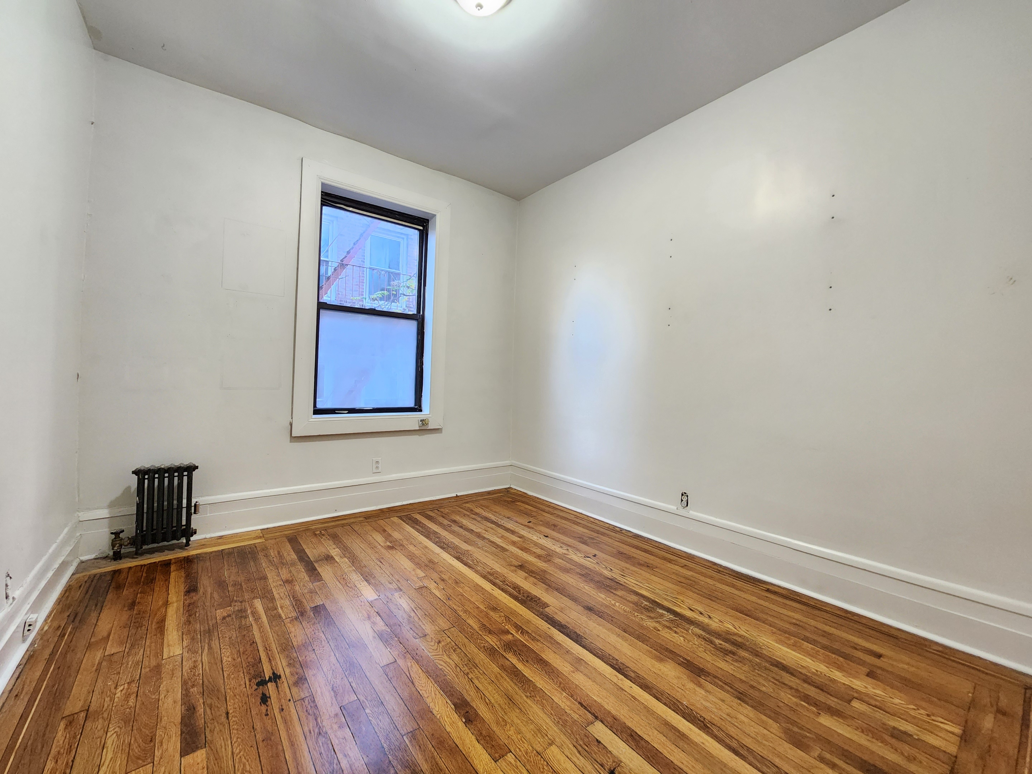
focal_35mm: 13
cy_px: 387
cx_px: 516
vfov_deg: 89.9
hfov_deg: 106.2
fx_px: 388
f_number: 2.2
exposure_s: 1/30
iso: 640
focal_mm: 2.2
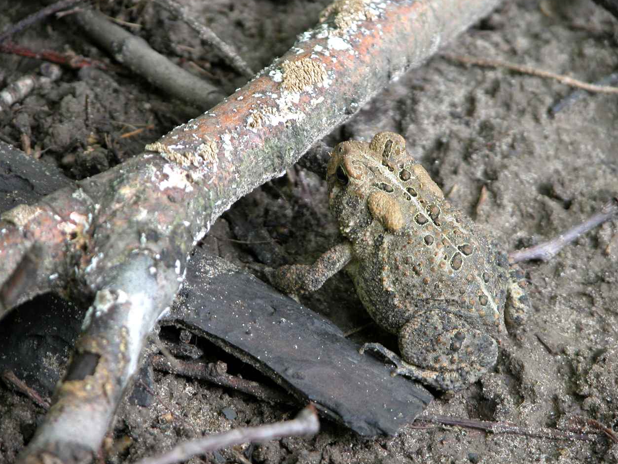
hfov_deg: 6.9
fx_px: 5106
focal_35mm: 286
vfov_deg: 5.2
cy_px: 230
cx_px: 312
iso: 100
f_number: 4.2
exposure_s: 1/4.1
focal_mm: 71.2
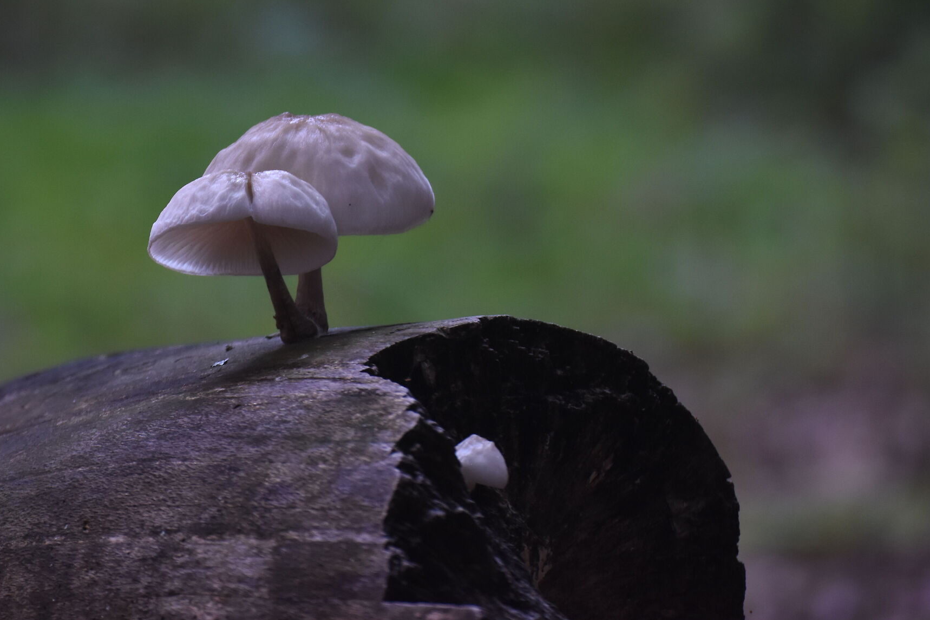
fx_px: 9471
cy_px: 203
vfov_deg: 3.7
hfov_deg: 5.6
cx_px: 290
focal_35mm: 367
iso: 800
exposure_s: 1/80
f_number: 5
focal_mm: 175
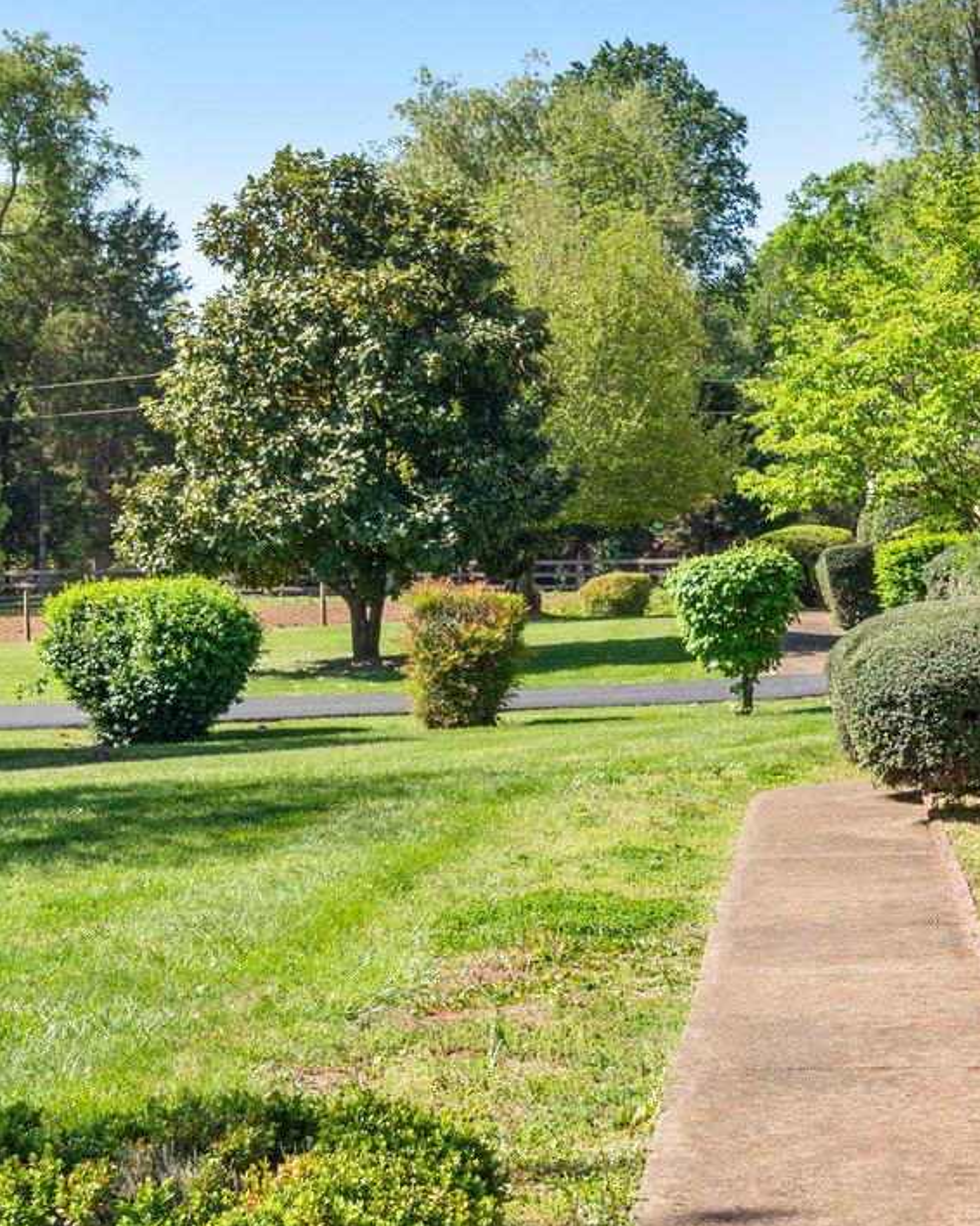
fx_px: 3446
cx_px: 885
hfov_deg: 16.0
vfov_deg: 20.2
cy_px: 642
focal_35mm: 95
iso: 250
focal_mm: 35
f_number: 13
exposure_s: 1/200
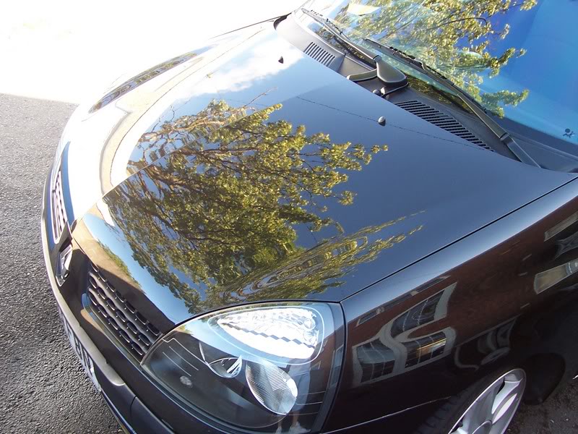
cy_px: 217
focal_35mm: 37
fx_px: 618
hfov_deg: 50.1
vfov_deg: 38.7
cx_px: 289
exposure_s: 1/60
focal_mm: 5.6
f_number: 2.8
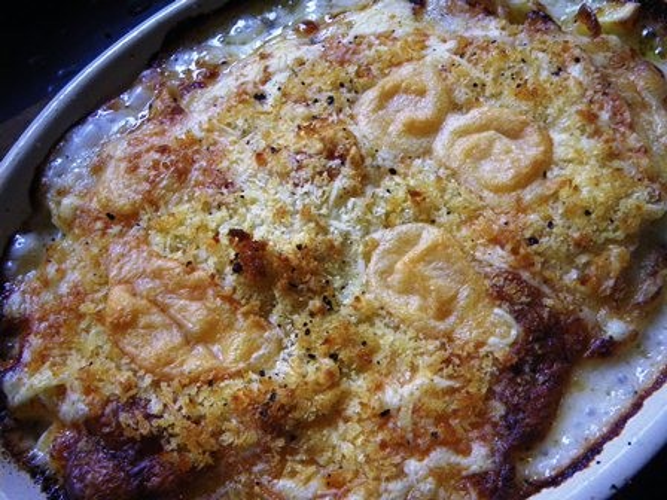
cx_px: 334
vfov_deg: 41.8
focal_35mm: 34
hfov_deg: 54.0
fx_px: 655
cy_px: 250
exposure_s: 1/50
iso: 400
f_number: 3.8
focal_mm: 6.1
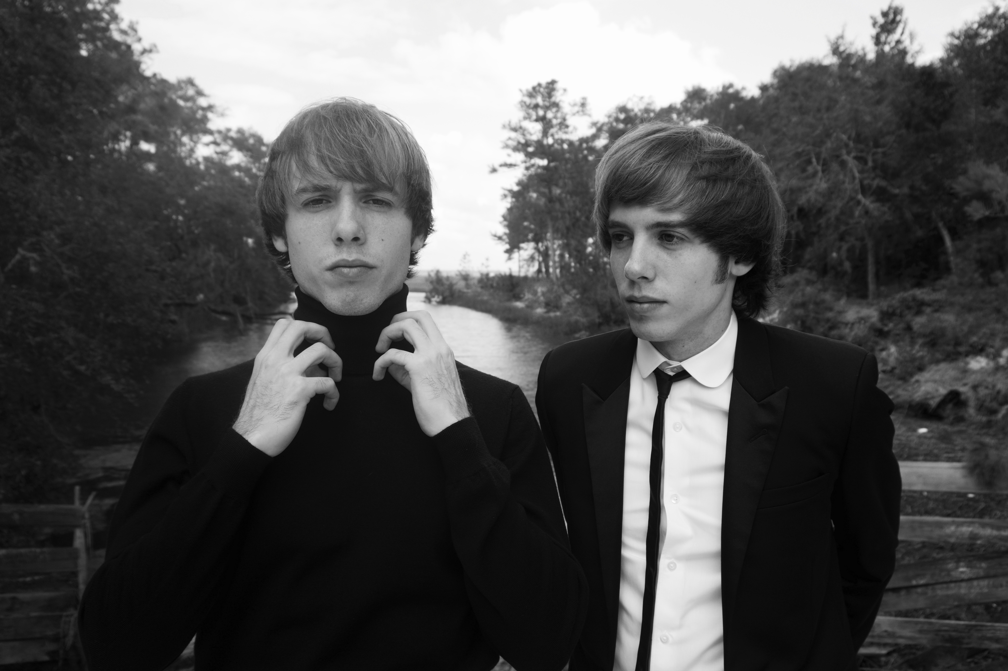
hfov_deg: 62.0
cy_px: 336
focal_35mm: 30
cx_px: 504
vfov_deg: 43.6
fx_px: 840
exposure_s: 1/200
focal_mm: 20
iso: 100
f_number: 5.6
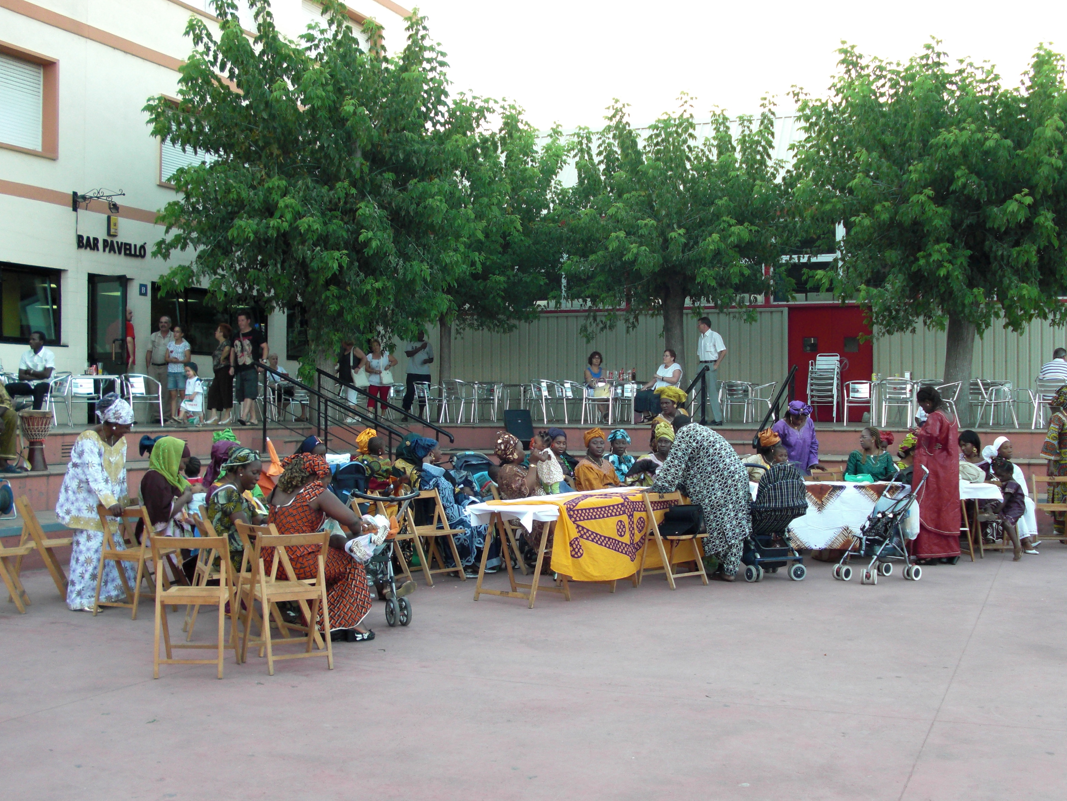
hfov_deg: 44.7
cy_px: 454
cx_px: 590
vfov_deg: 34.3
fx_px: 1295
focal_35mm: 42
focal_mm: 6.3
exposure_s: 1/100
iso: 100
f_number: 2.8
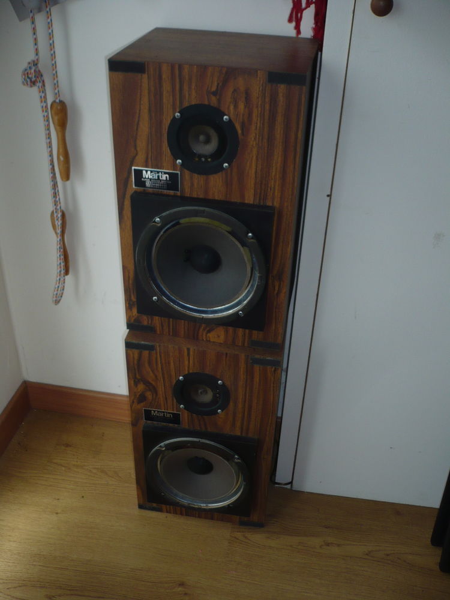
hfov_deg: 40.7
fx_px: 607
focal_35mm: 35
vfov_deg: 52.6
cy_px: 300
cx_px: 225
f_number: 2.8
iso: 100
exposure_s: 1/30
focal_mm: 5.8
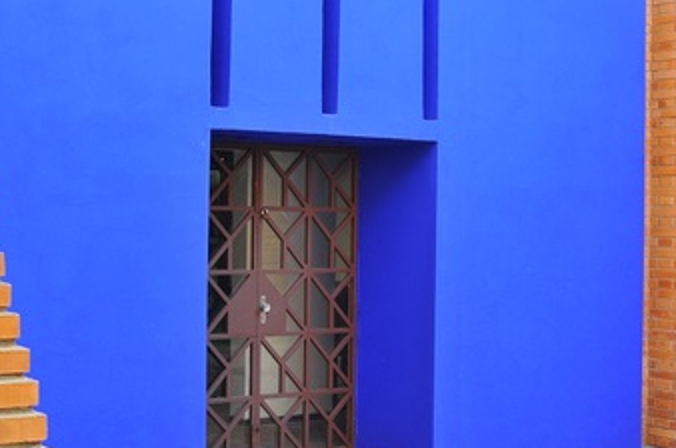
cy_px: 194
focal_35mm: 64
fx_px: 1200
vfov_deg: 21.1
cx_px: 358
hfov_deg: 31.5
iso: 320
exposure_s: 1/60
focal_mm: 24
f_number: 5
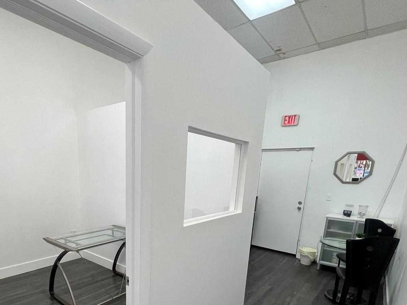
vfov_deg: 61.8
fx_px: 235
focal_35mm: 20
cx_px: 161
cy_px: 233
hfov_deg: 80.7
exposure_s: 1/120
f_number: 1.8
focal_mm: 1.57
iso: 125
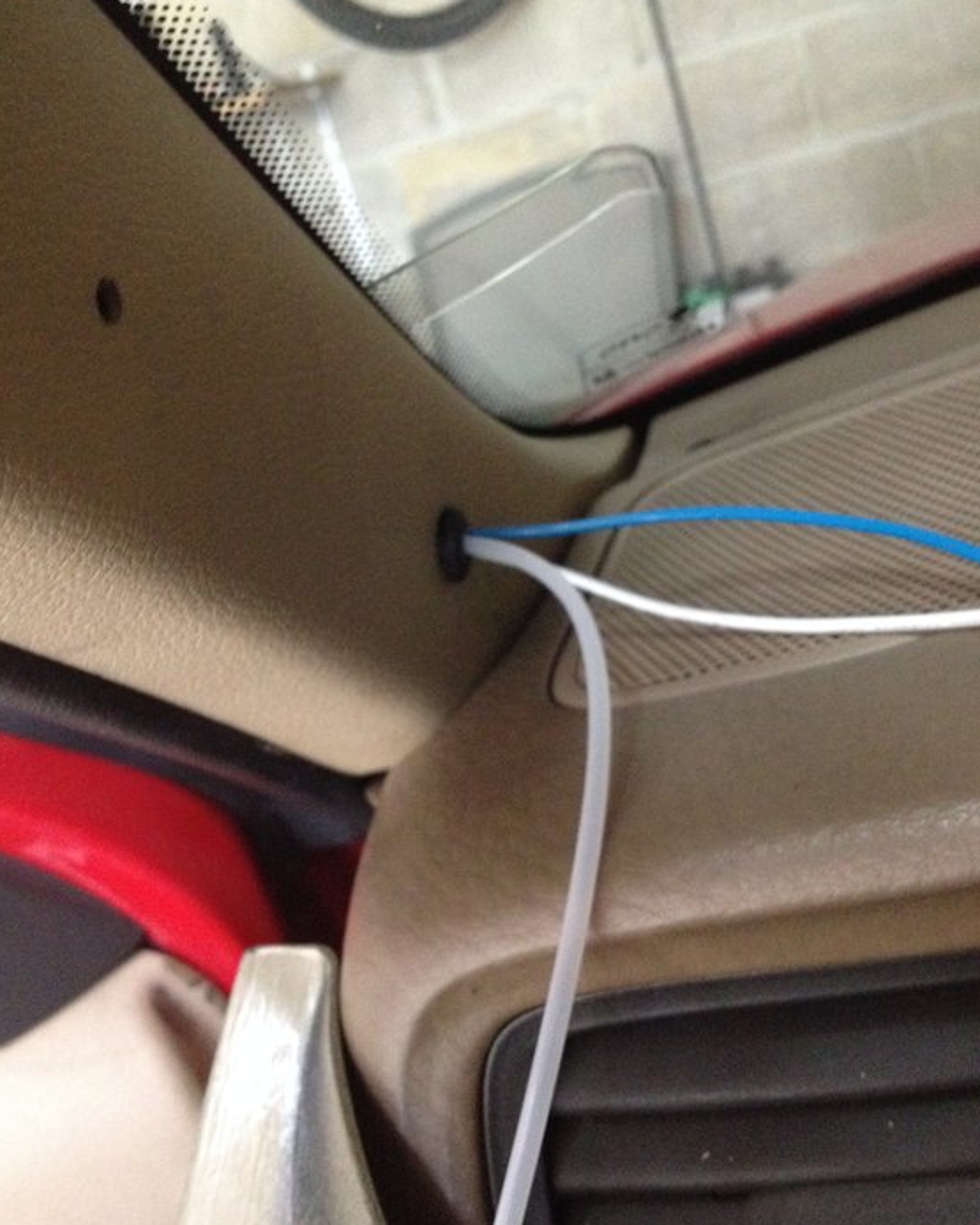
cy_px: 618
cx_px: 457
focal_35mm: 39
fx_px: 1414
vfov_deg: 46.8
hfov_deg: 38.2
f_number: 2.4
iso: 500
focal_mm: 4.28
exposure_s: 1/15
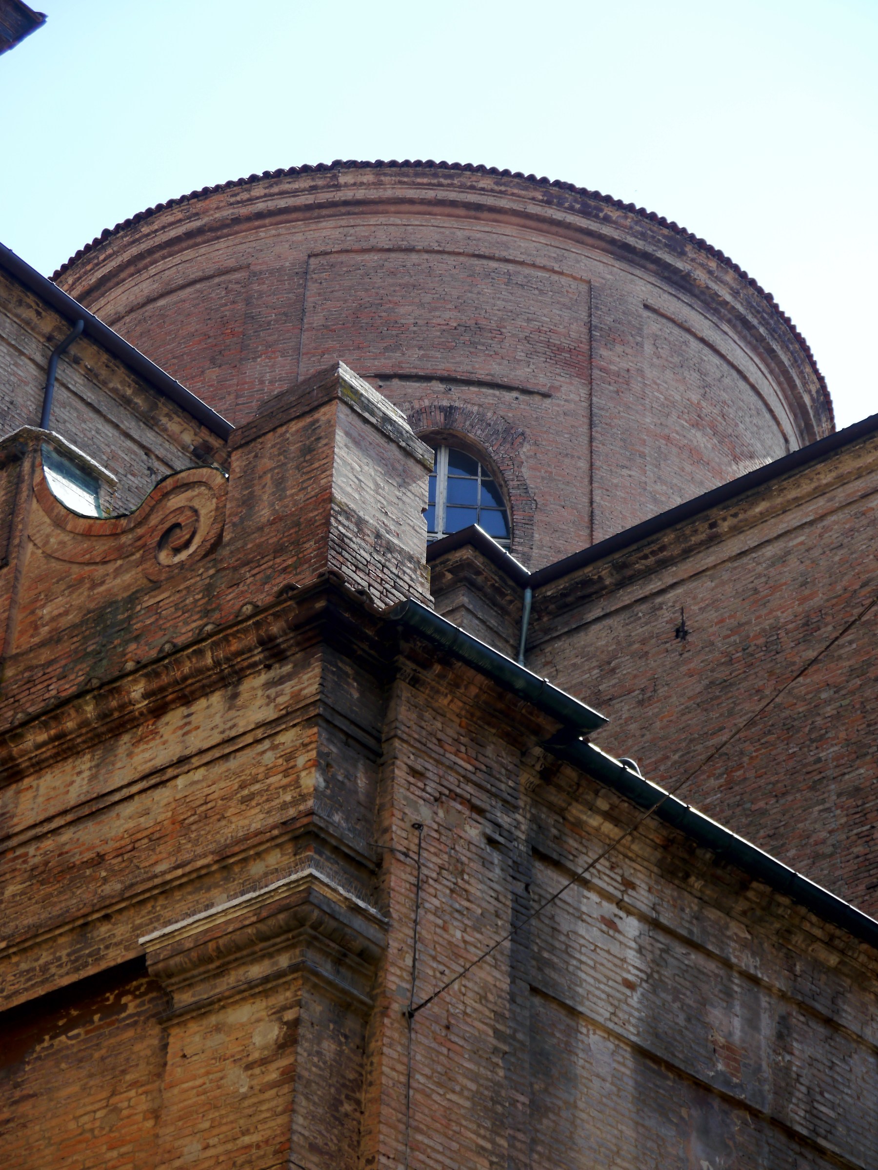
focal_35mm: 84
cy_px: 585
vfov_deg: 23.3
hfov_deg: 17.6
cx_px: 439
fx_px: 2841
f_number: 5.6
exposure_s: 1/100
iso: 160
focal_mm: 42
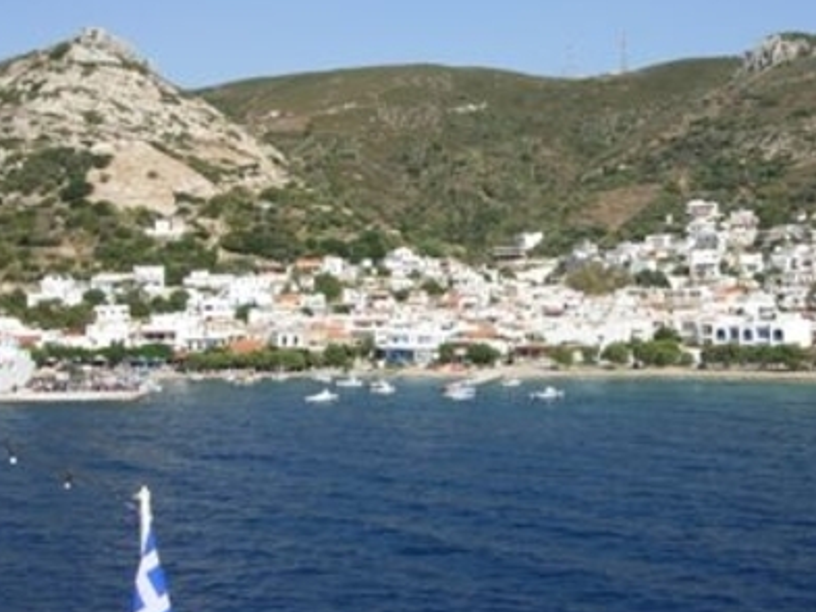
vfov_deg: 26.6
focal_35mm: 55
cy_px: 272
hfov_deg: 34.7
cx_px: 517
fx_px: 1297
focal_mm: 7.5
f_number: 6.1
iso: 50
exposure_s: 1/342
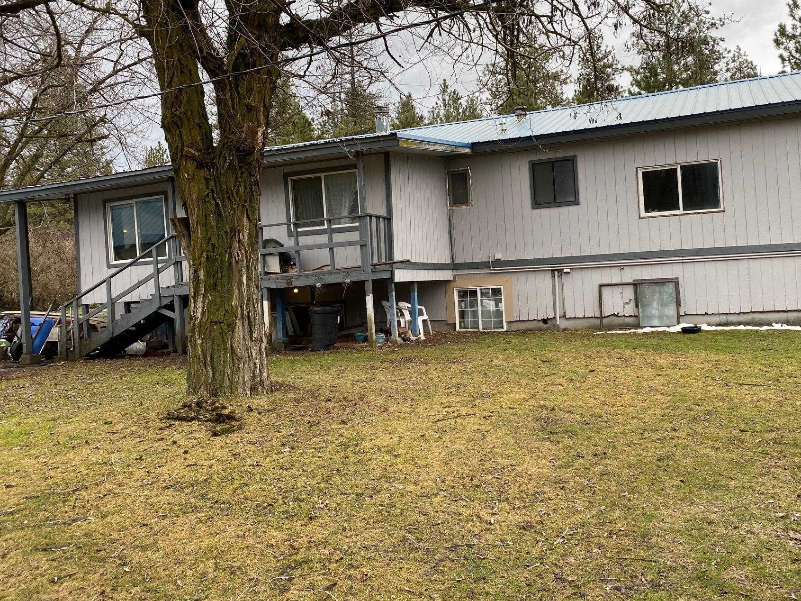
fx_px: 717
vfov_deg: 45.2
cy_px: 245
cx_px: 471
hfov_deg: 58.0
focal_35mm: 31
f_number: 1.8
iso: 32
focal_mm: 4.25
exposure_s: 1/288
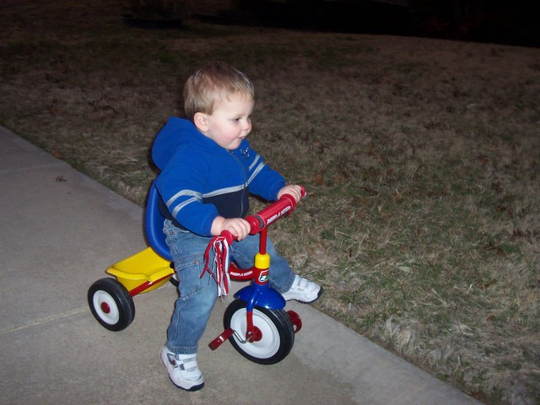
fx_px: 577
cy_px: 202
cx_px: 270
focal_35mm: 37
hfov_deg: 50.1
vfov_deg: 38.7
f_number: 2.8
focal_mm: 5.6
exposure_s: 1/60
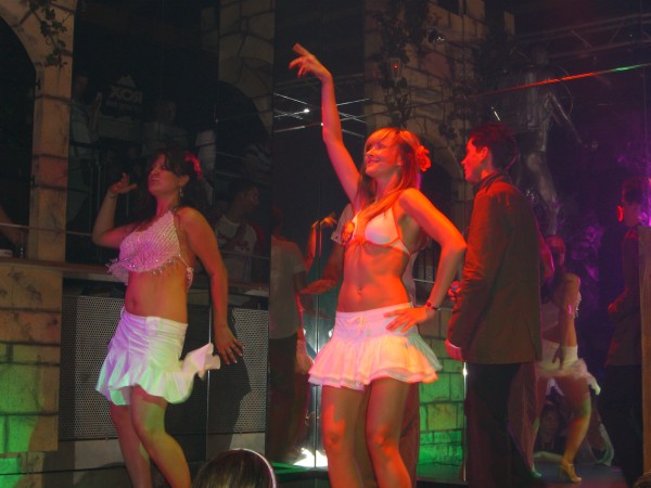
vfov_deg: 25.7
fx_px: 1072
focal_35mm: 57
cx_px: 326
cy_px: 244
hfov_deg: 33.8
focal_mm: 11.8
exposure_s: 1/60
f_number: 3.6
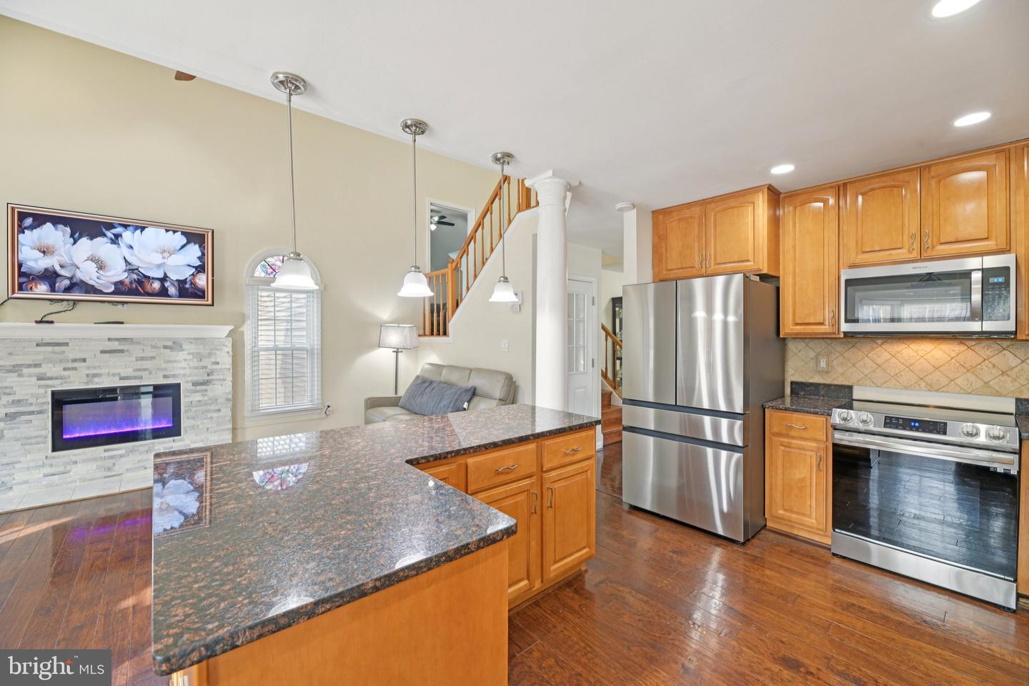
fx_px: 400
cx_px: 514
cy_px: 343
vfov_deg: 81.2
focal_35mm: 14
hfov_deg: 104.3
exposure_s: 1/6
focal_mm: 14
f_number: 8
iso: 400
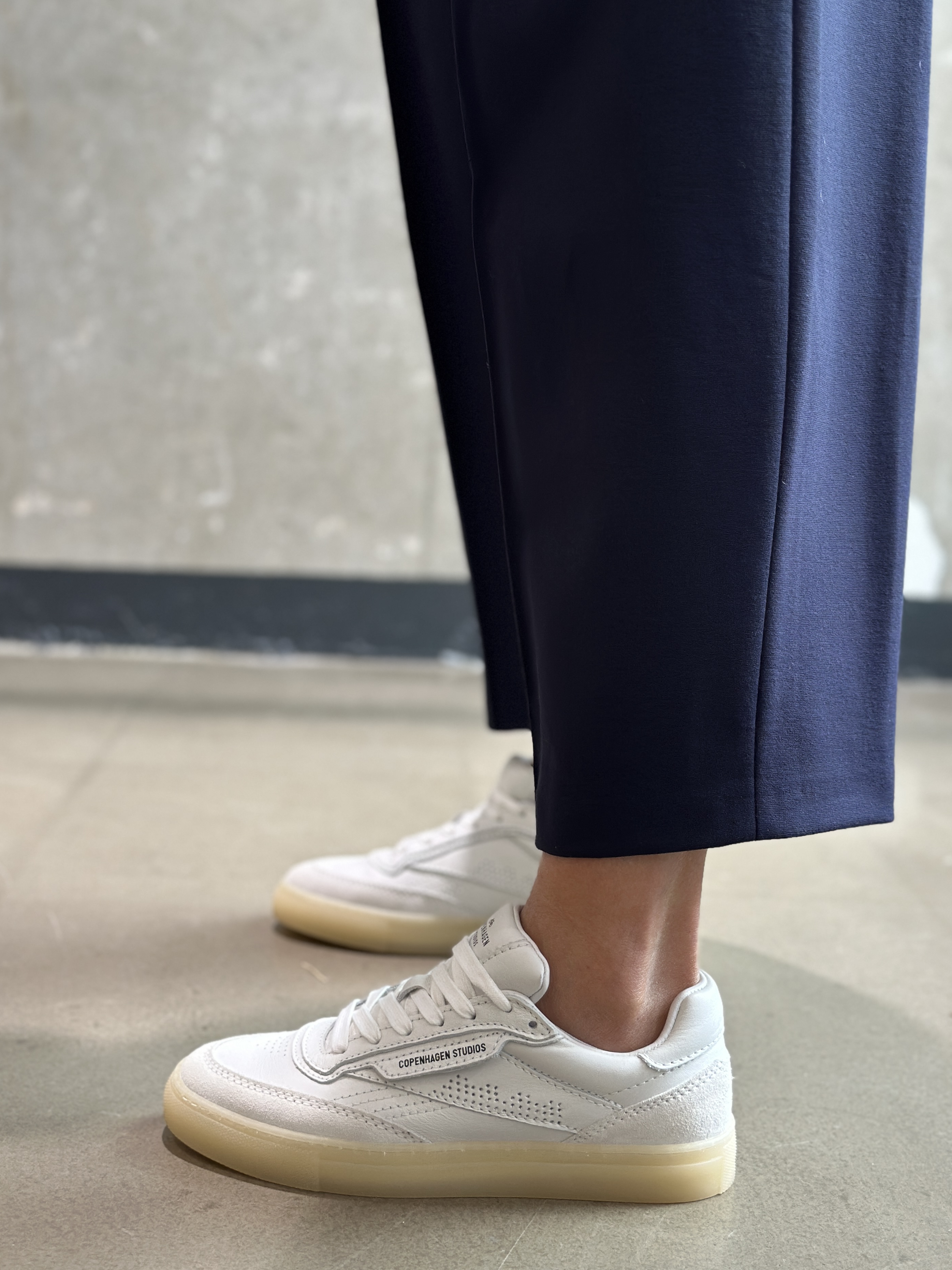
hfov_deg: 28.0
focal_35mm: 52
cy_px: 671
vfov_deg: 36.8
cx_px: 475
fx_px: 1907
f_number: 1.78
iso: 125
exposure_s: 1/106
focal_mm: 6.86
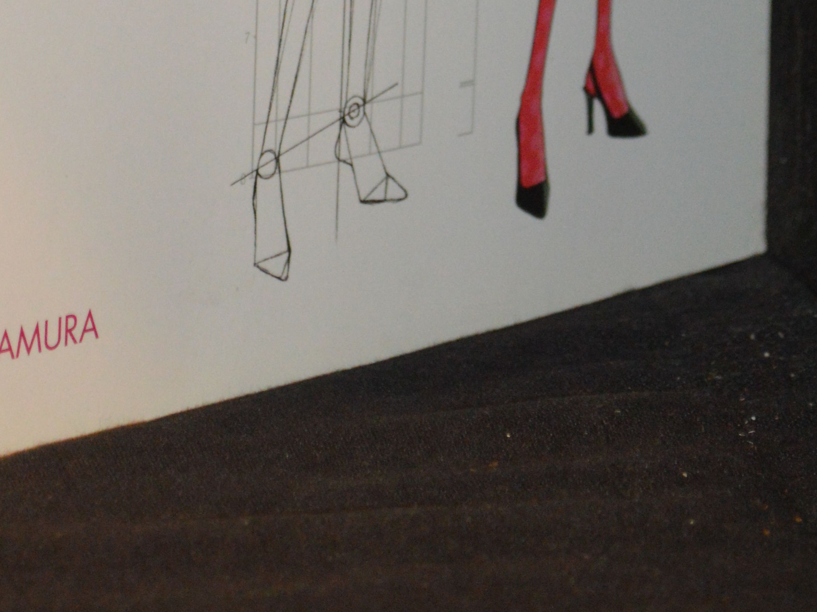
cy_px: -560
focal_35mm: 200
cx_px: 266
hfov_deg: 9.9
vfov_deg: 7.2
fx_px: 4720
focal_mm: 46
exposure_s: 1/60
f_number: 5.3
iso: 1600
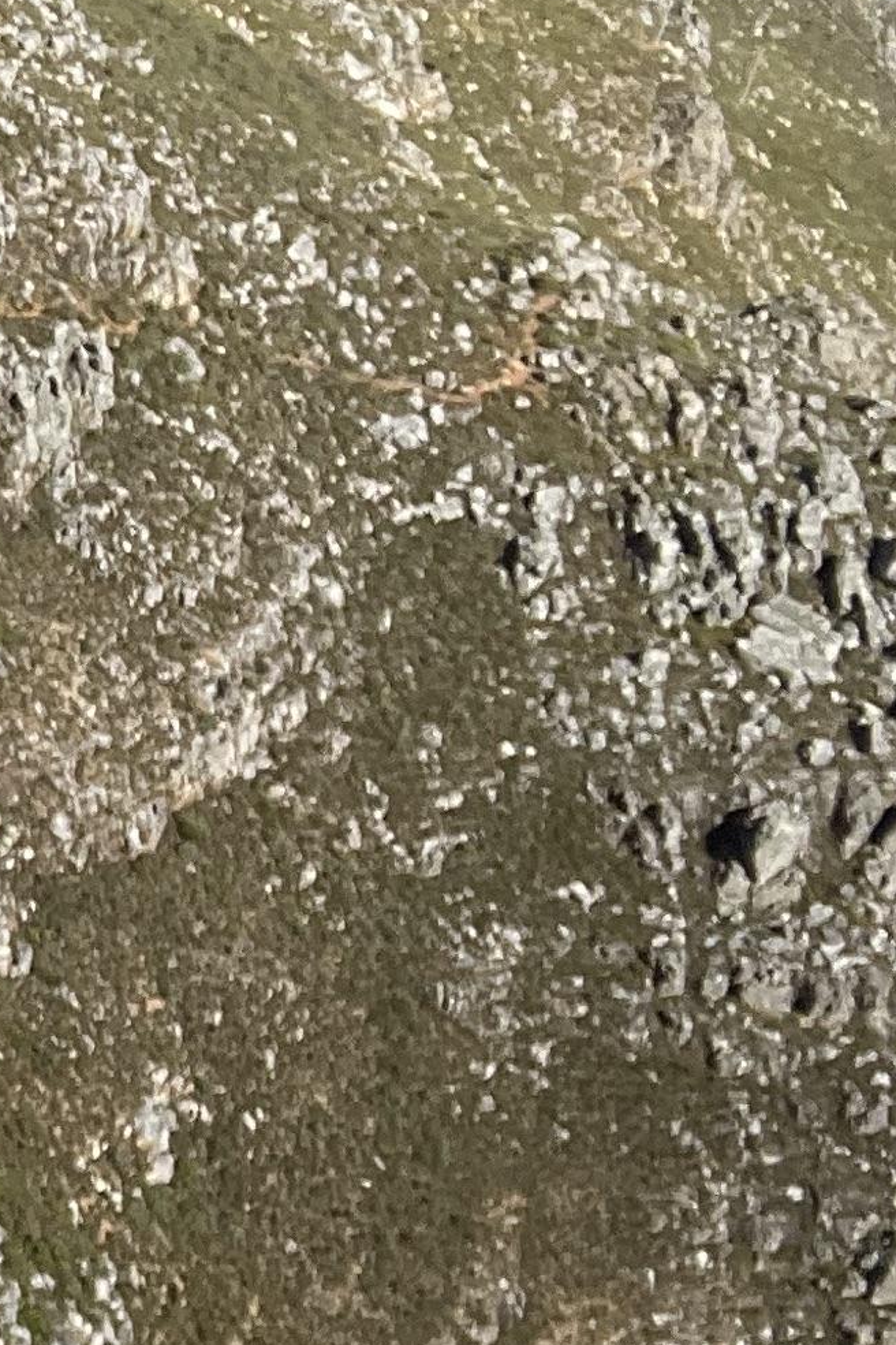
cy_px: 980
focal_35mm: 98
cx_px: -1549
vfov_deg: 20.7
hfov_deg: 10.8
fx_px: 3658
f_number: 2.2
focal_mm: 2.71
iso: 25
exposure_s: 1/1684
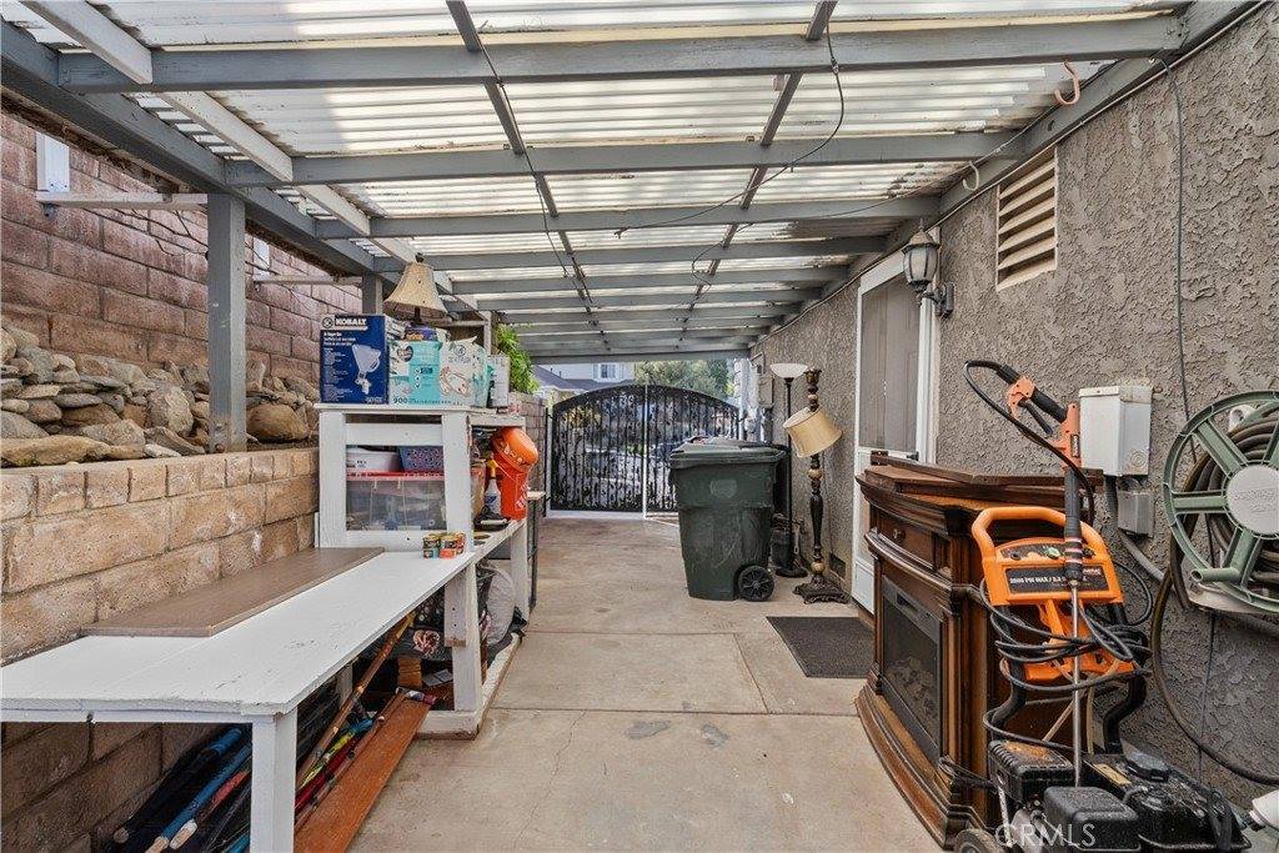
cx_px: 640
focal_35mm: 15
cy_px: 426
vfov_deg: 77.3
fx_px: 533
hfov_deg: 100.4
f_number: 9
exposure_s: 1/50
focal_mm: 15
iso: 200
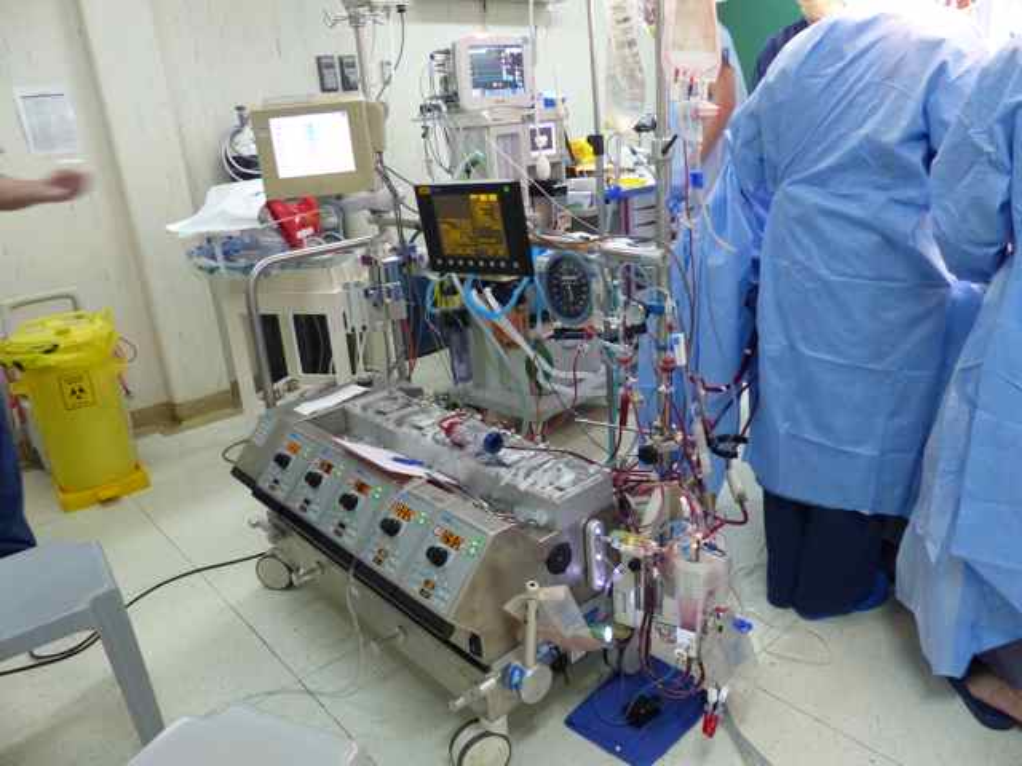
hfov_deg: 69.4
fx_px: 738
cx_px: 511
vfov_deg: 54.9
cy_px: 383
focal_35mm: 25
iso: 500
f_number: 2.8
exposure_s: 1/15
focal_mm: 4.5
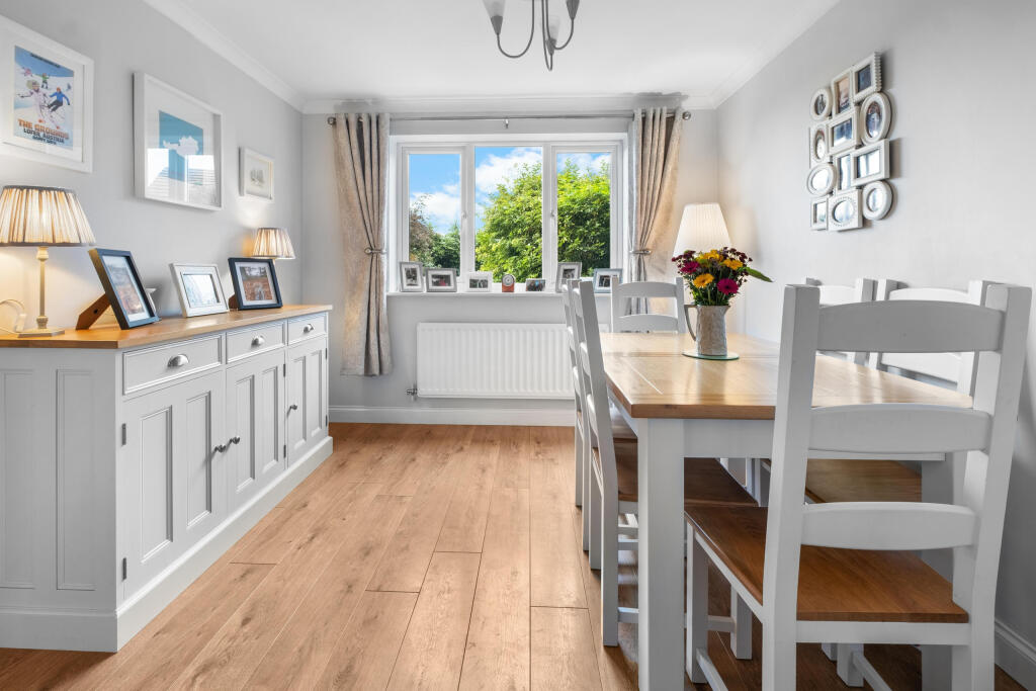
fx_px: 432
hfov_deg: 100.4
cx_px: 518
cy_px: 346
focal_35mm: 15
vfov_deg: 77.3
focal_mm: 10
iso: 160
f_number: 8
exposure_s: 2.3
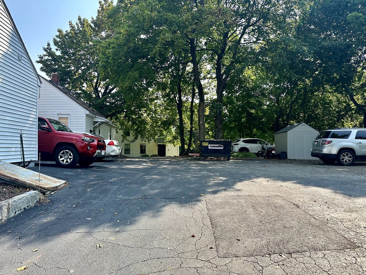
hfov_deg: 71.6
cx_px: 183
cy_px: 138
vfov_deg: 56.8
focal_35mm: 24
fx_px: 254
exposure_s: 1/1227
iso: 80
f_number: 1.78
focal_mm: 6.86
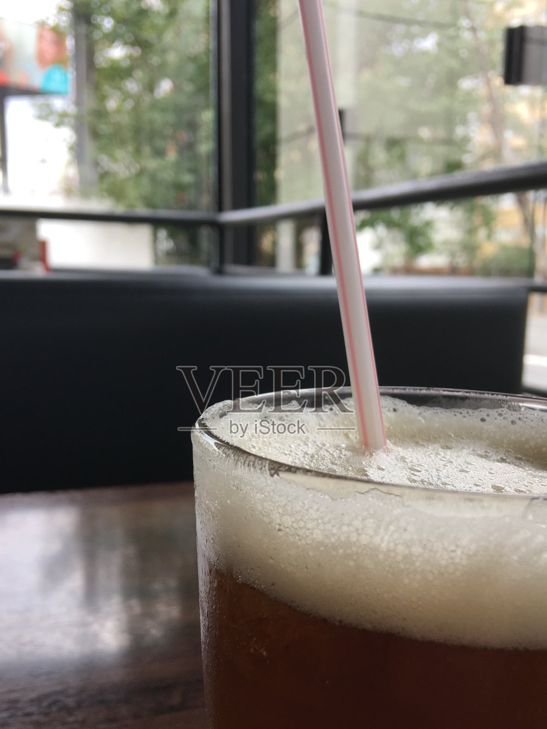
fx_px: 716
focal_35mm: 34
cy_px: 403
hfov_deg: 41.8
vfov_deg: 53.8
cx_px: 267
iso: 25
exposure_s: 1/207
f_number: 2.2
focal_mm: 4.15
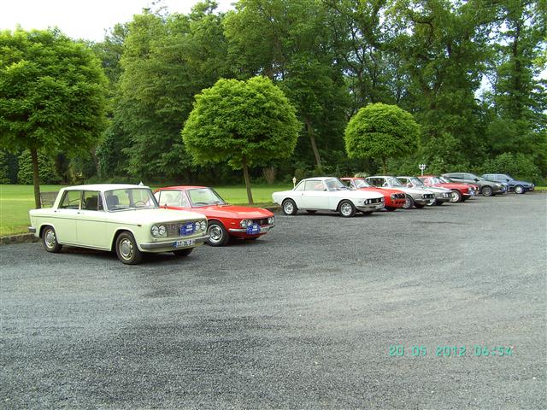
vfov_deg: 38.7
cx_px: 274
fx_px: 585
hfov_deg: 50.1
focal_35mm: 37
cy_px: 205
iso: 80
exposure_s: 1/59
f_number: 2.8
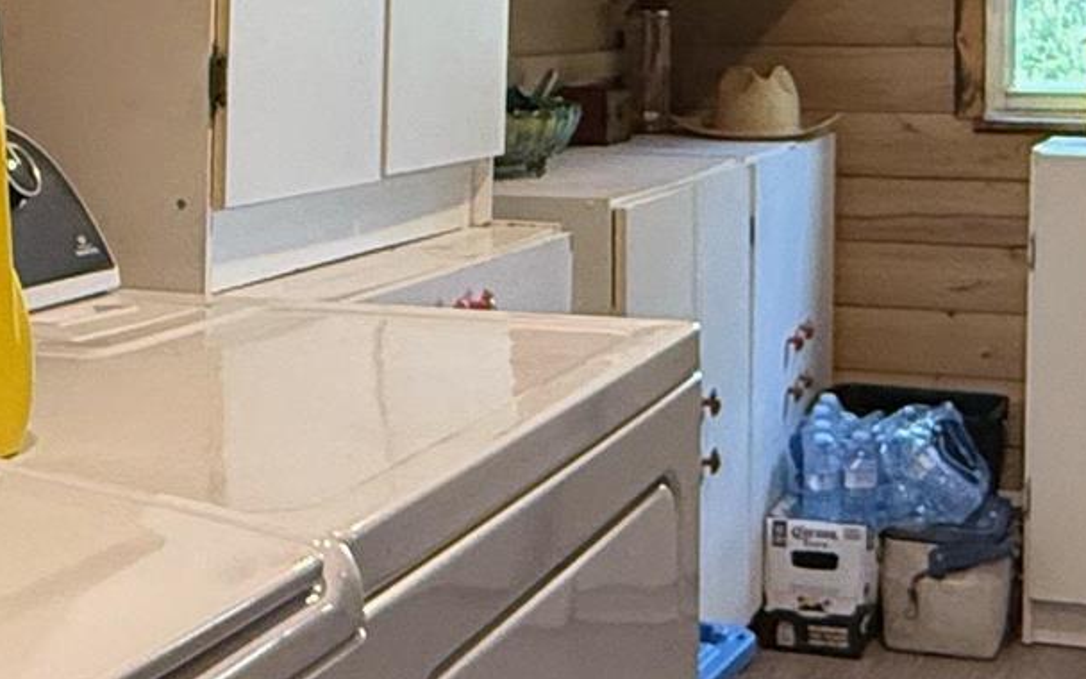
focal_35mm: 75
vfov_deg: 17.3
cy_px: 139
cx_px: 479
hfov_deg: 27.5
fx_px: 2220
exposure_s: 1/120
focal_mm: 2.22
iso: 400
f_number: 2.2
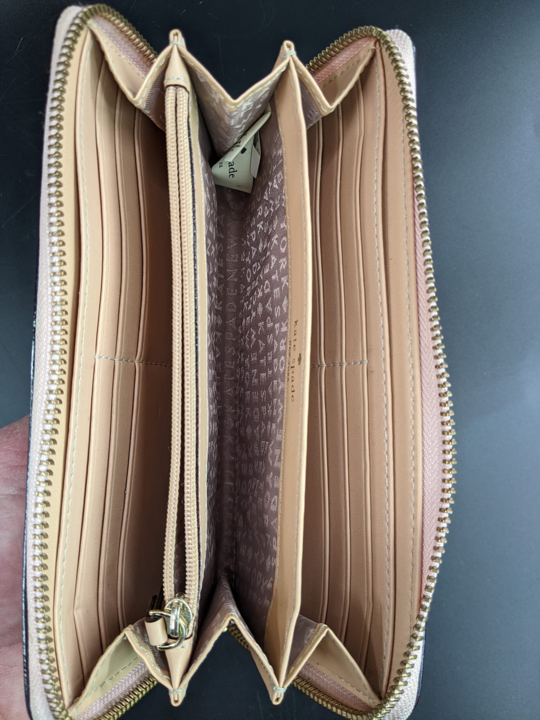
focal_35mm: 27
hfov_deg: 51.4
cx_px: 270
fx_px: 562
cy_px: 360
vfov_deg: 65.3
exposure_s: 1/120
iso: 89
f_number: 1.8
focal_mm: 4.44
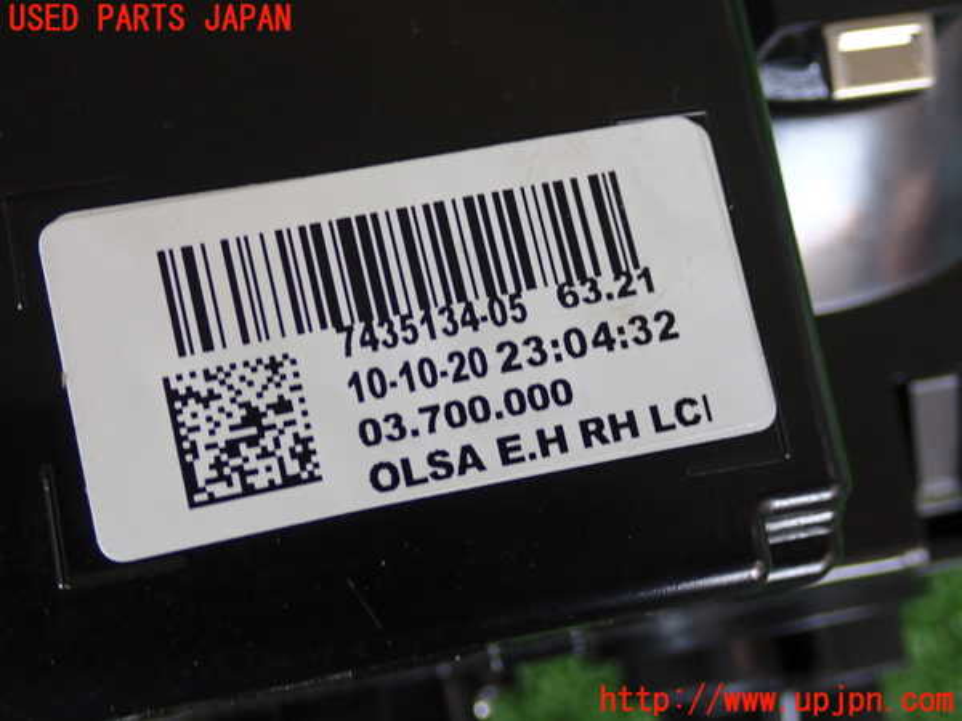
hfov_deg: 35.5
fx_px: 1501
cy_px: 360
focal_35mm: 54
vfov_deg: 27.0
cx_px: 481
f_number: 3.3
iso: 320
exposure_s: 1/50
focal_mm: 9.65
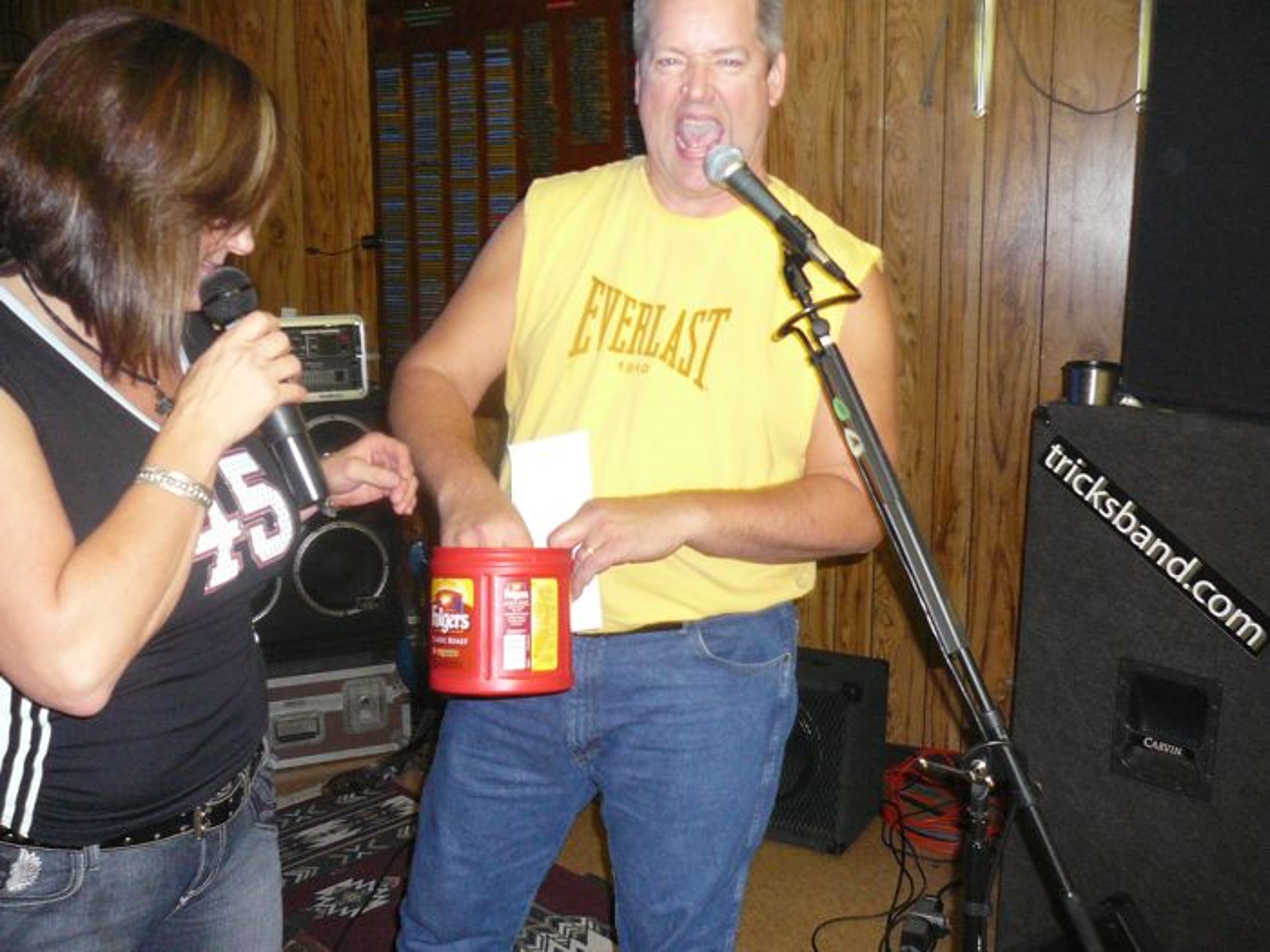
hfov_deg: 52.6
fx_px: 1284
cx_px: 635
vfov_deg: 40.7
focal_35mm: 35
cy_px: 476
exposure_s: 1/30
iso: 250
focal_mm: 5.2
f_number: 2.8
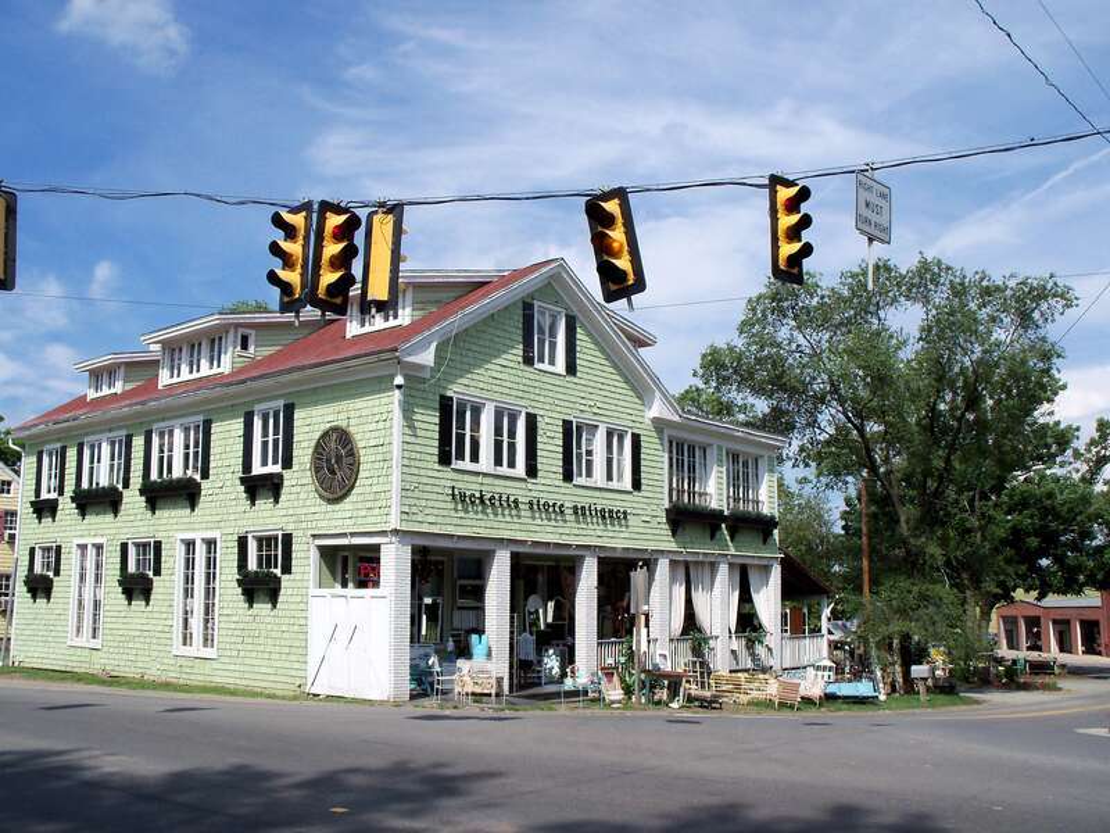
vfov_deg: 40.7
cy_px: 416
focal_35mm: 35
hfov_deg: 52.6
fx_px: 1122
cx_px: 555
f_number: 5.5
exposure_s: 1/500
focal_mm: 6.3
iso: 80
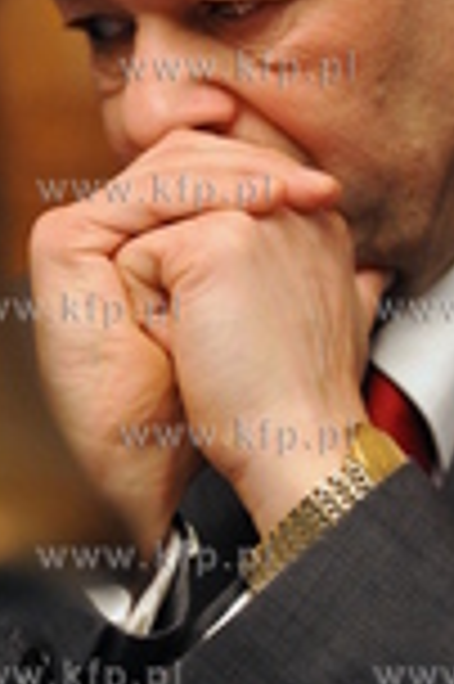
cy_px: 428
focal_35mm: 147
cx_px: 94
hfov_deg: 9.3
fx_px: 2787
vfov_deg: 14.0
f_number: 2.8
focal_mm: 56
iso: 6400
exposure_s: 1/125
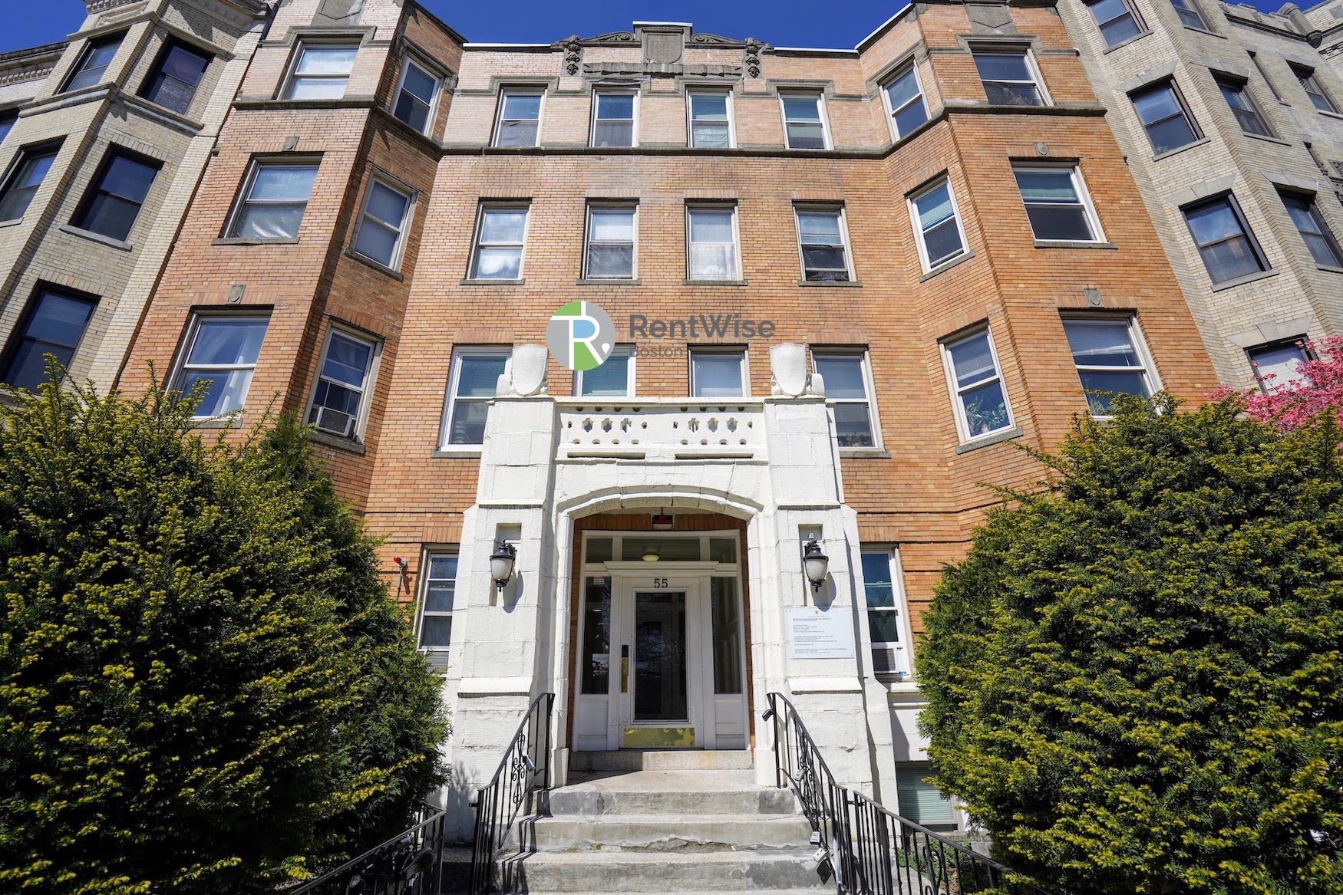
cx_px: 672
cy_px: 448
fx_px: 597
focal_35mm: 16
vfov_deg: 73.8
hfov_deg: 96.7
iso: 100
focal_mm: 16
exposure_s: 1/500
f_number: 7.1
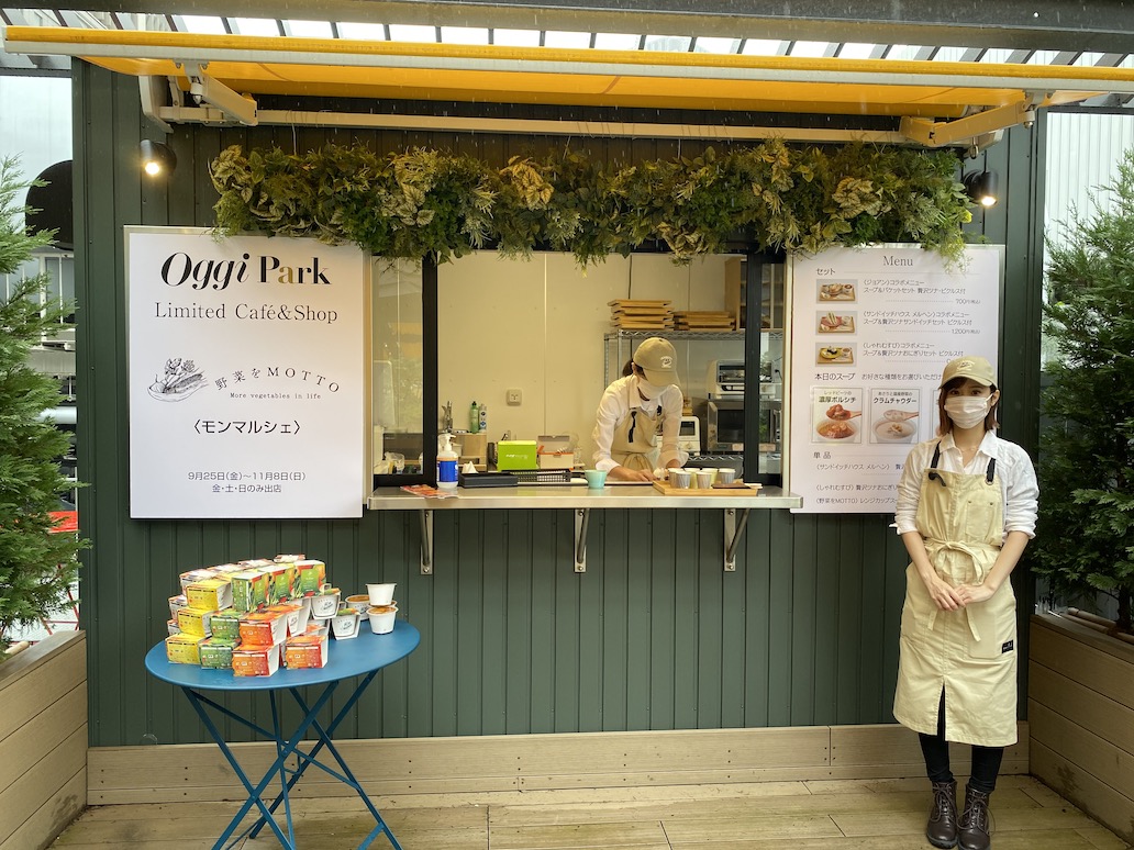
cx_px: 567
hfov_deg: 67.3
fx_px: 852
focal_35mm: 26
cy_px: 425
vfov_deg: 53.1
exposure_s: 1/121
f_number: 1.8
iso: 40
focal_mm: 4.25
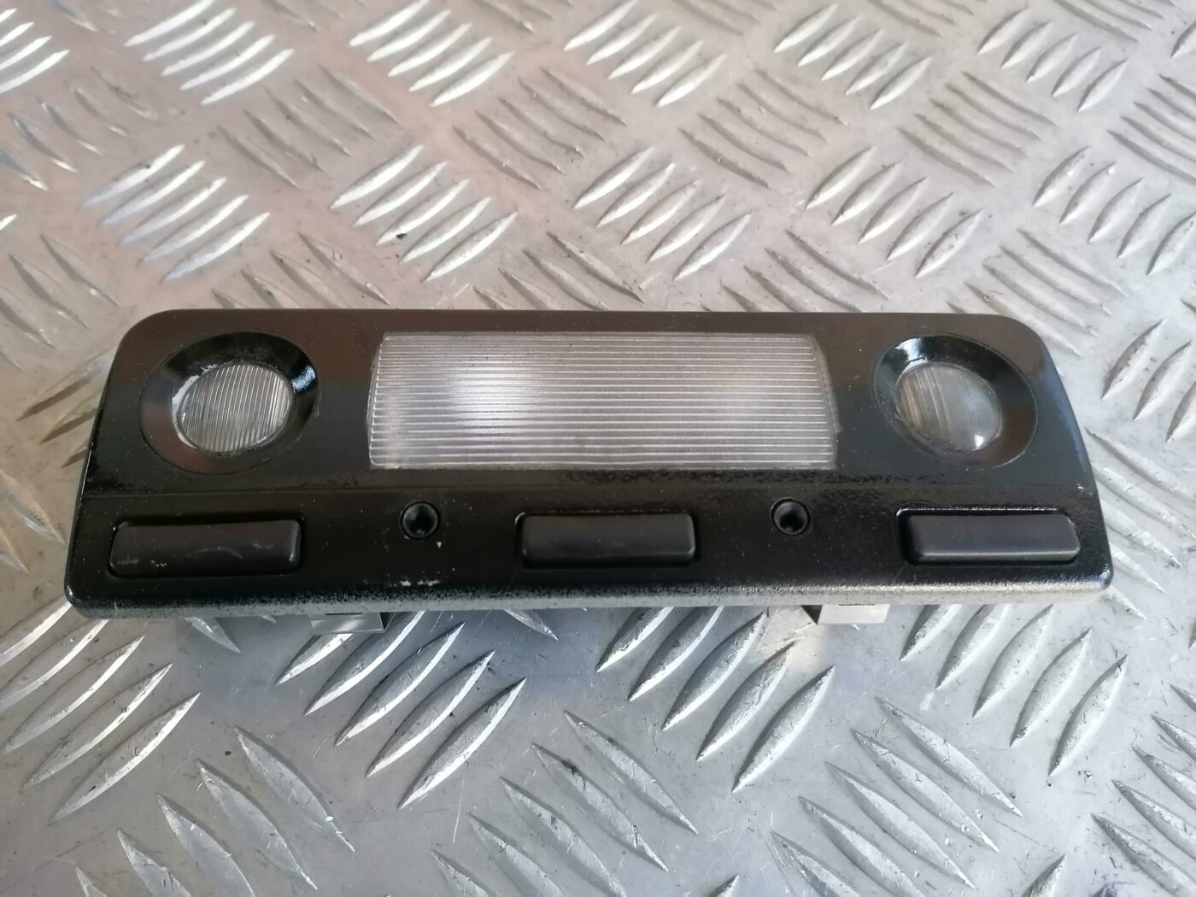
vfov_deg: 51.4
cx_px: 598
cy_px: 448
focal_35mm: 27
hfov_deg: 65.3
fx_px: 933
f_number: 1.8
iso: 500
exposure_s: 1/50
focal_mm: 4.75
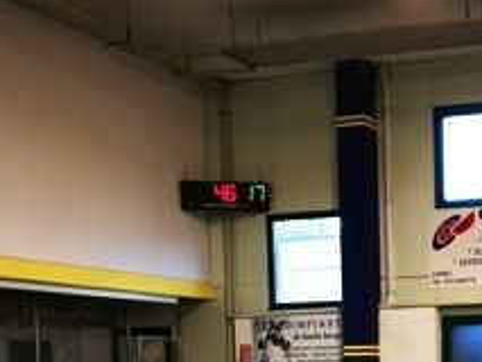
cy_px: 471
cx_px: 453
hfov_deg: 23.3
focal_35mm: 81
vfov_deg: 17.1
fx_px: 1128
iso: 160
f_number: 1.8
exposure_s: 1/33.3
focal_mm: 3.95
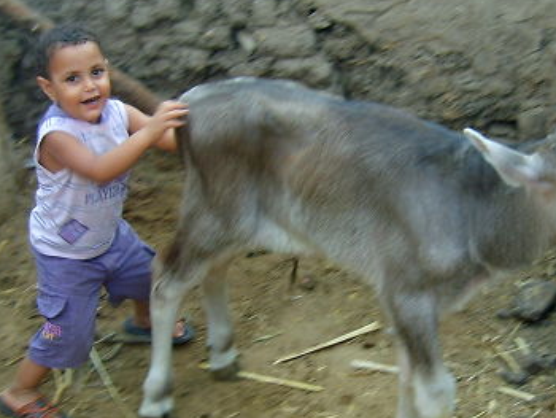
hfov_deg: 27.6
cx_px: 364
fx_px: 1125
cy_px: 242
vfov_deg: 21.0
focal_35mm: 70
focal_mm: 5.8
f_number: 2.8
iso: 59
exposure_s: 1/30
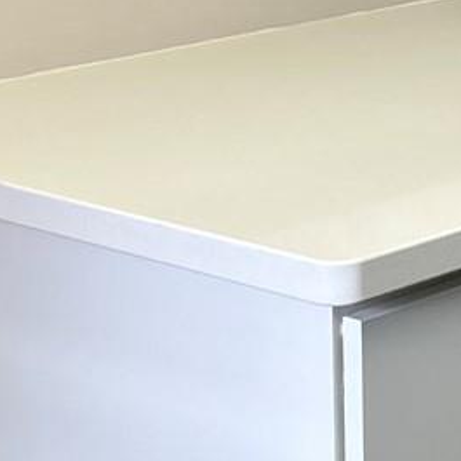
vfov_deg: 12.5
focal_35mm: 139
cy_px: 90
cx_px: 551
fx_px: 2094
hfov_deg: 12.3
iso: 125
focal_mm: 5.1
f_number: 1.6
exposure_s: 1/120
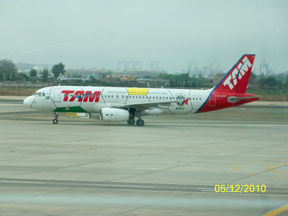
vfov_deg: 8.0
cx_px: 144
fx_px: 1547
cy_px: 108
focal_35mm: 186
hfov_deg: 10.6
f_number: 3.6
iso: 64
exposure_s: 1/640
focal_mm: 27.5
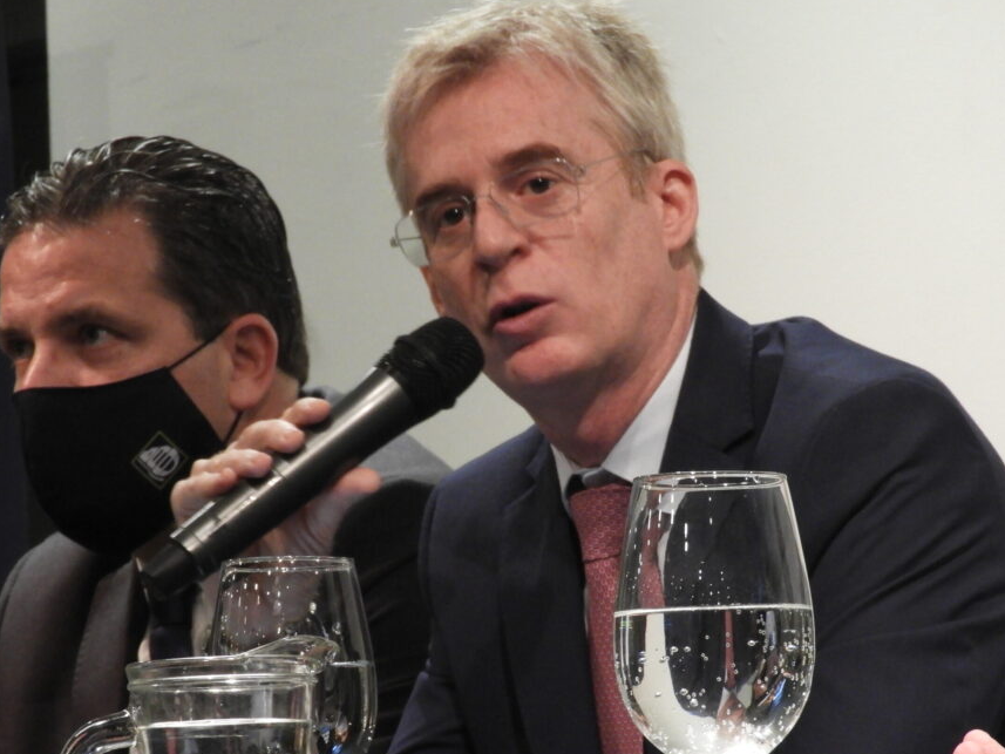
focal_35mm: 215
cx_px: 483
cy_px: 443
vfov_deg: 6.9
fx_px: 6243
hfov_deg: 9.2
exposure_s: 1/13
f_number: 5.3
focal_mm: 32.2
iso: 800
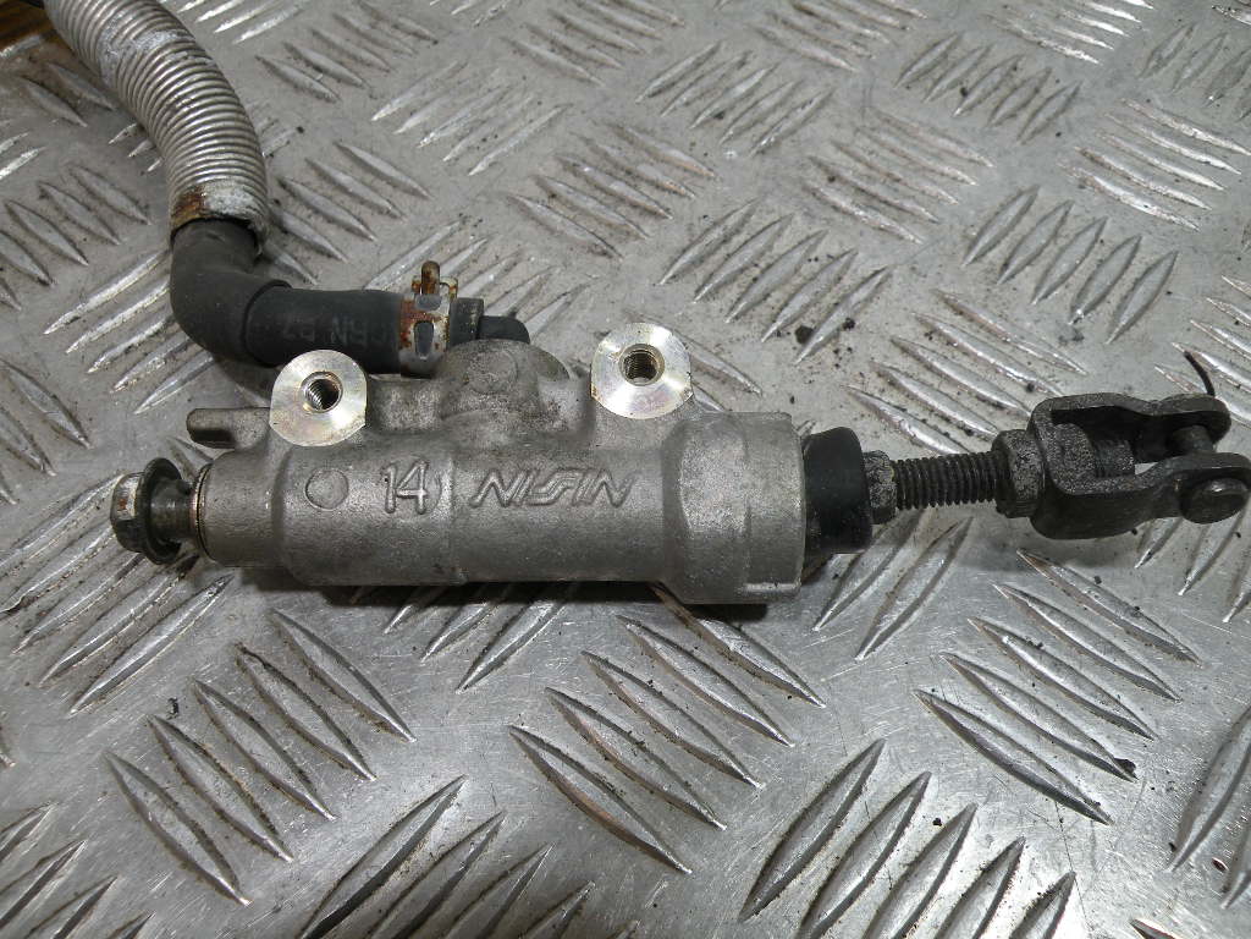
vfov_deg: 51.4
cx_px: 626
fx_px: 976
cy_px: 470
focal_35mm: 27
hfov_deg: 65.3
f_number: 3.2
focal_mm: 4.7
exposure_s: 1/67.4
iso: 64
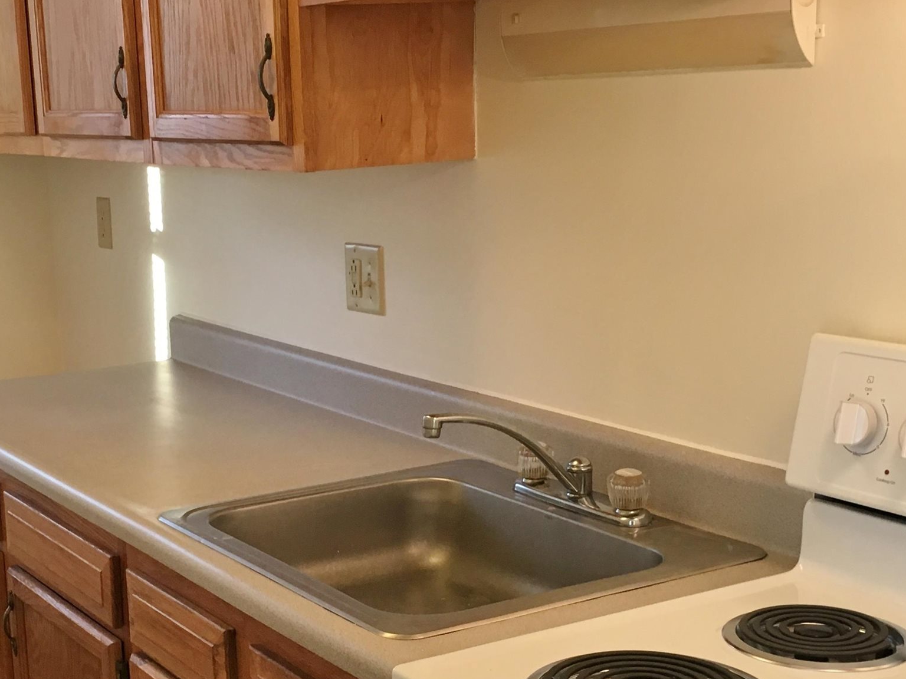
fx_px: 1518
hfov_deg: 32.9
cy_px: 470
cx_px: 298
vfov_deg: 25.1
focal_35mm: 58
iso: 80
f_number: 2.2
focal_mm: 4.15
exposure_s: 1/30
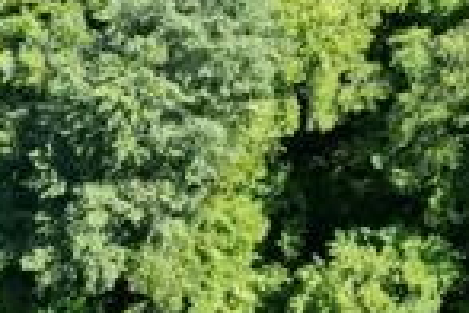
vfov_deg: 13.7
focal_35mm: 93
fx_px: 1211
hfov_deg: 20.3
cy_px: 495
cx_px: -118
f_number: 1.7
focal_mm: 6.72
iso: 110
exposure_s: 1/1250
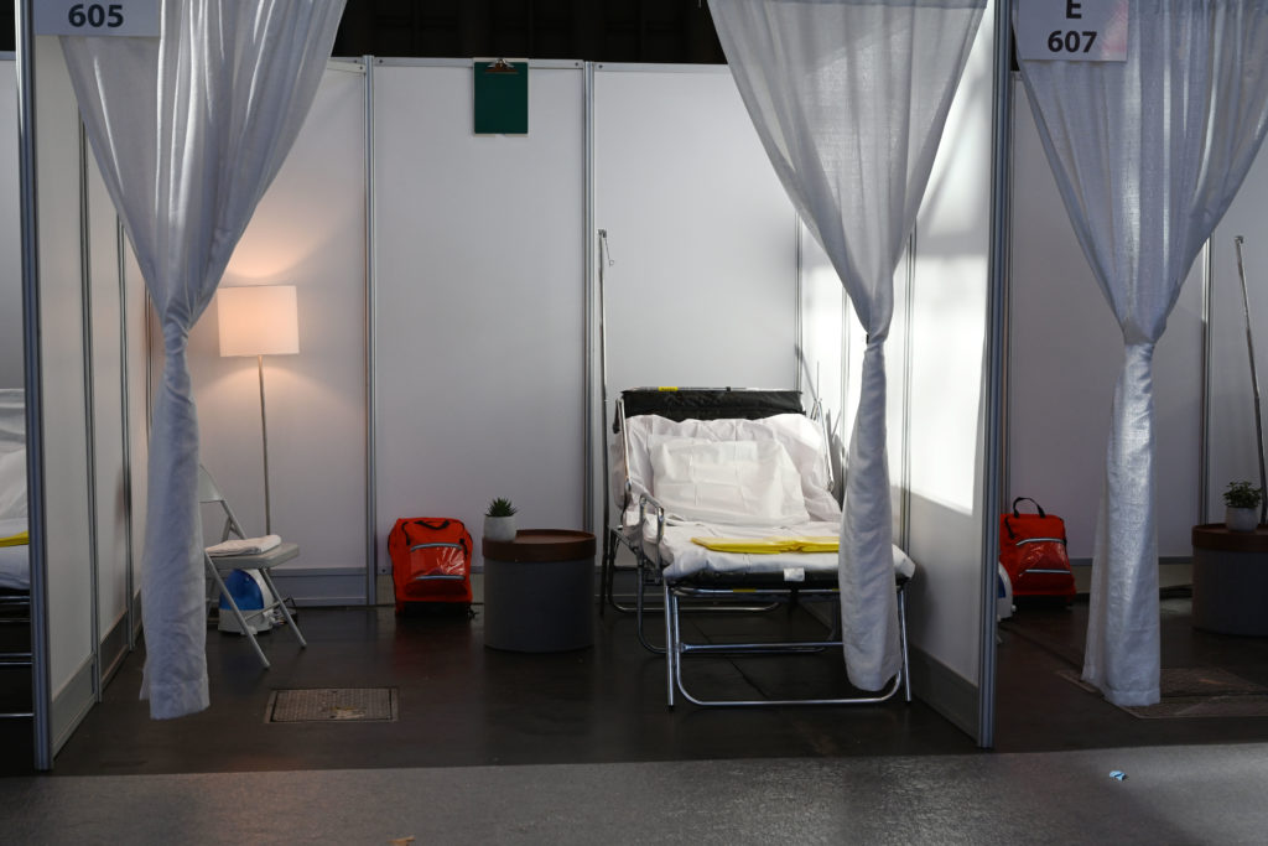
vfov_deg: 25.1
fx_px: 1902
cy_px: 423
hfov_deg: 36.9
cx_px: 634
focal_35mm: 54
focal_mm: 54
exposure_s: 1/320
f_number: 5.6
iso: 800
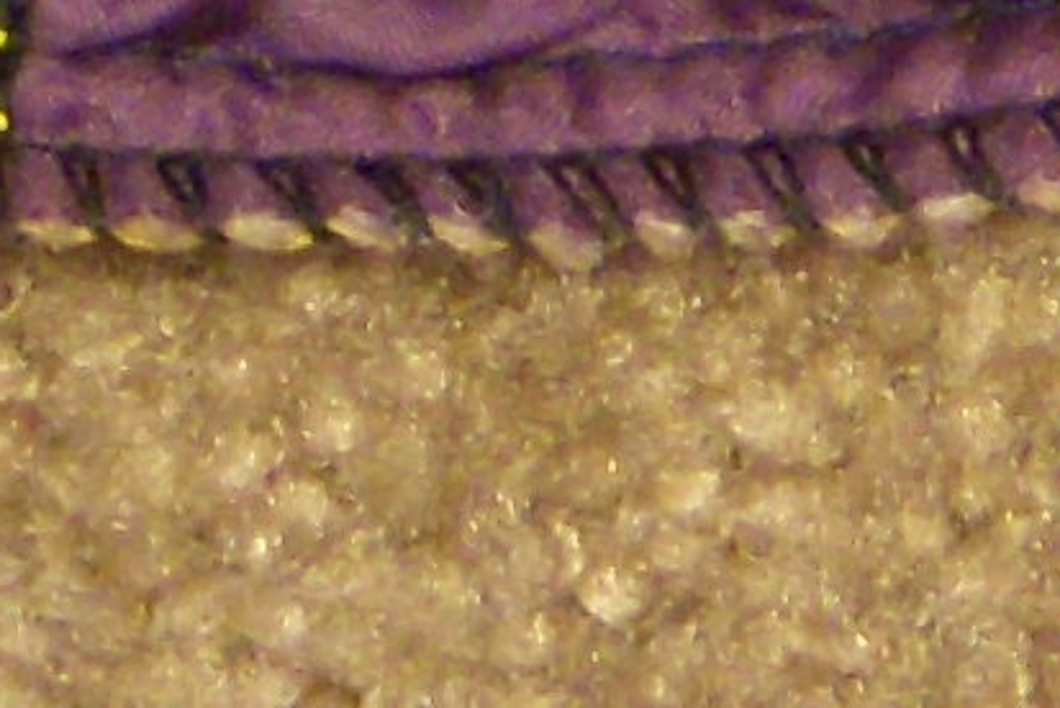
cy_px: -1344
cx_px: 2533
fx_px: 15027
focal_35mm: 510
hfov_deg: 4.0
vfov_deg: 2.7
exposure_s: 1/6
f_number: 3.7
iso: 400
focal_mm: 11
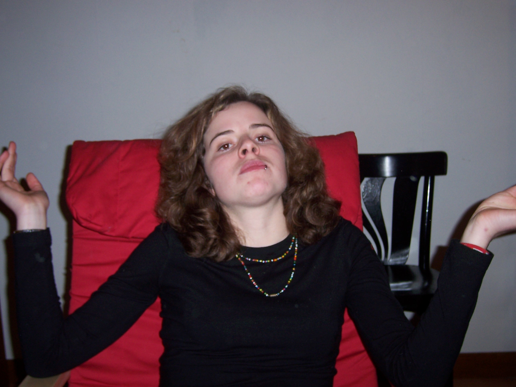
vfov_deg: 32.2
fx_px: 671
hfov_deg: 42.1
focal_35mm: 45
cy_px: 194
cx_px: 258
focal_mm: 7.7
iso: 80
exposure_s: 1/60
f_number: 3.2
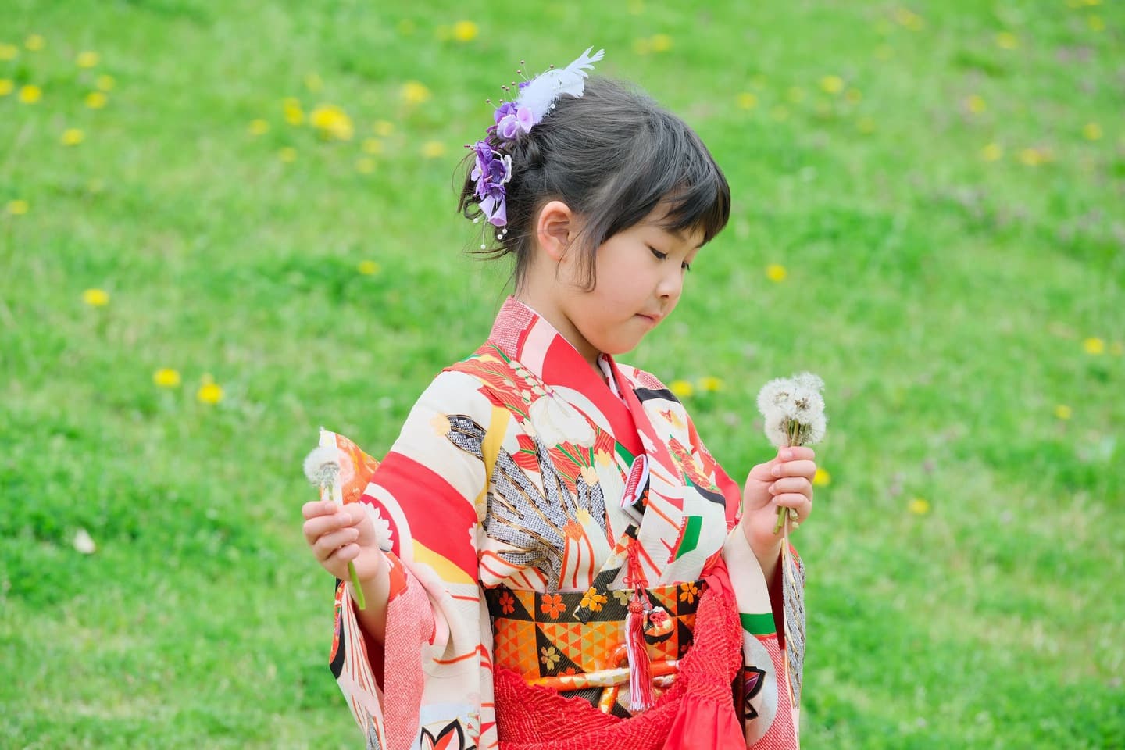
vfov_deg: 6.5
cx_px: 562
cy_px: 375
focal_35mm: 210
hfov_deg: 9.8
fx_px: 6562
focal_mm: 140
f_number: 5.6
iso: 800
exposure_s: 1/400
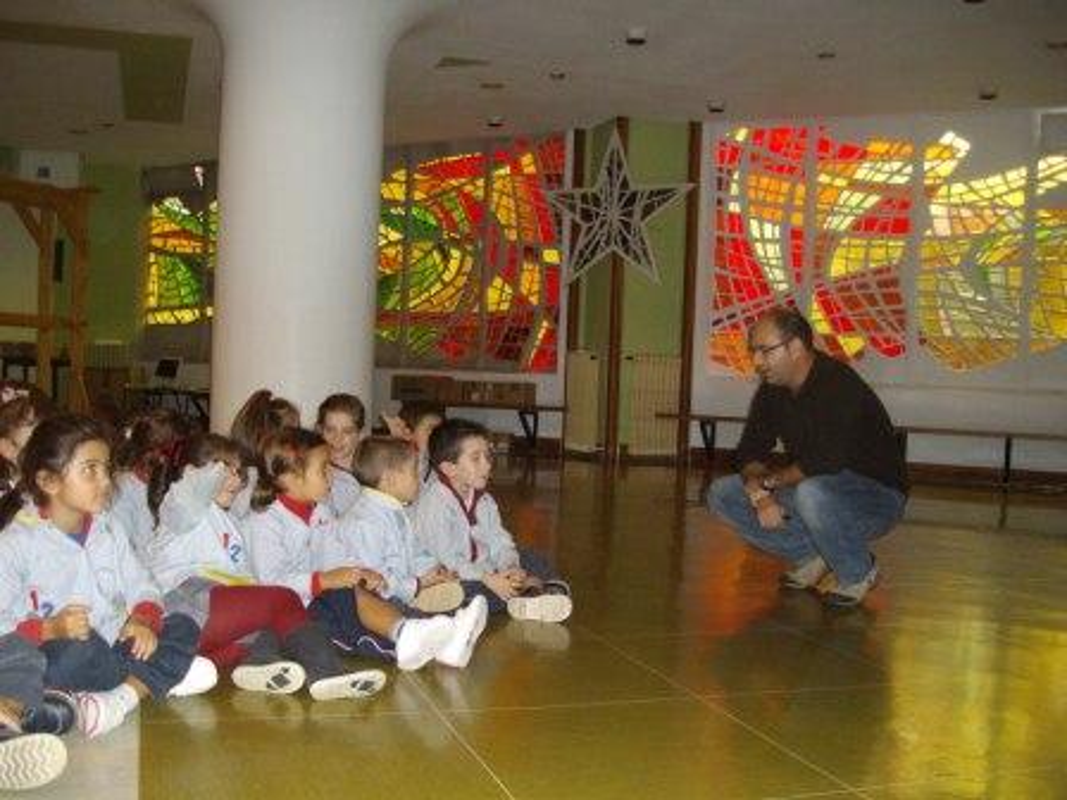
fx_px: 1110
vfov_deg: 39.7
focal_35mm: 36
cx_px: 534
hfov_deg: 51.4
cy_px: 400
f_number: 2.7
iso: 268
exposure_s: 1/50
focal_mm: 6
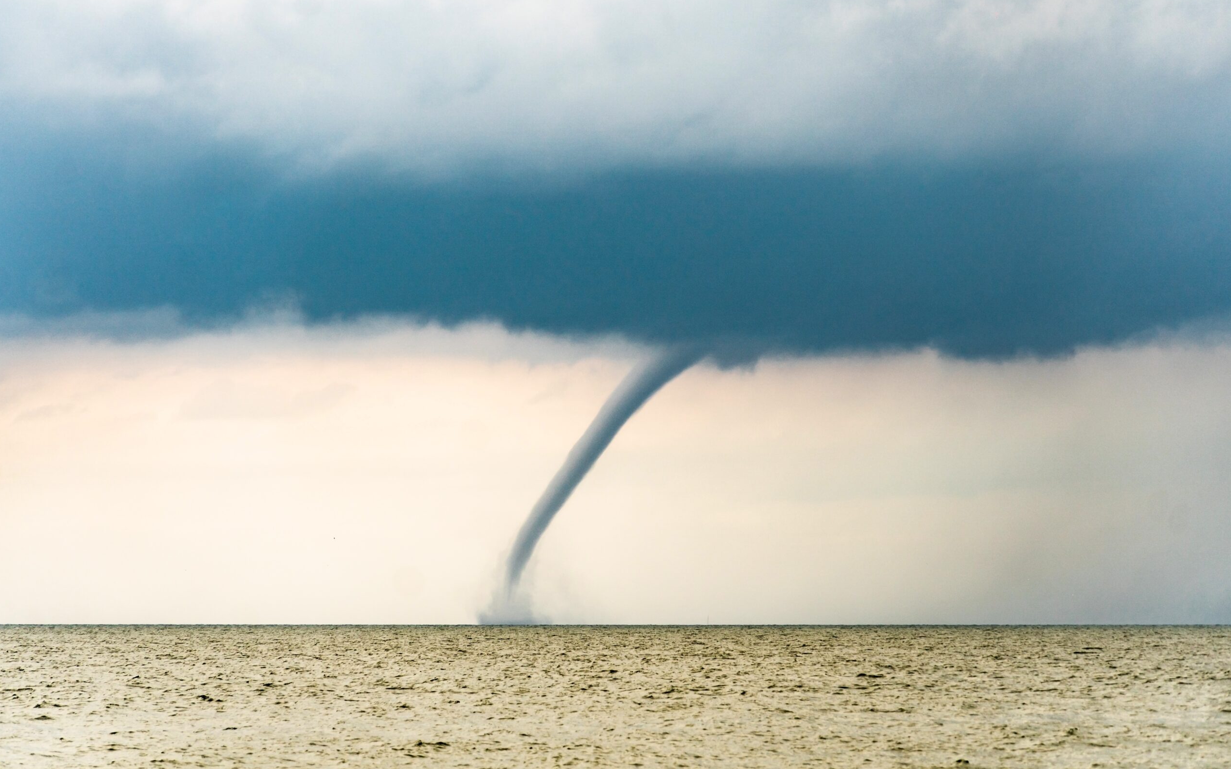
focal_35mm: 208
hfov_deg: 10.1
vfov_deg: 6.3
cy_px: 378
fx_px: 6961
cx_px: 616
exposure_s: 1/500
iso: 100
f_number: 5.6
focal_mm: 135
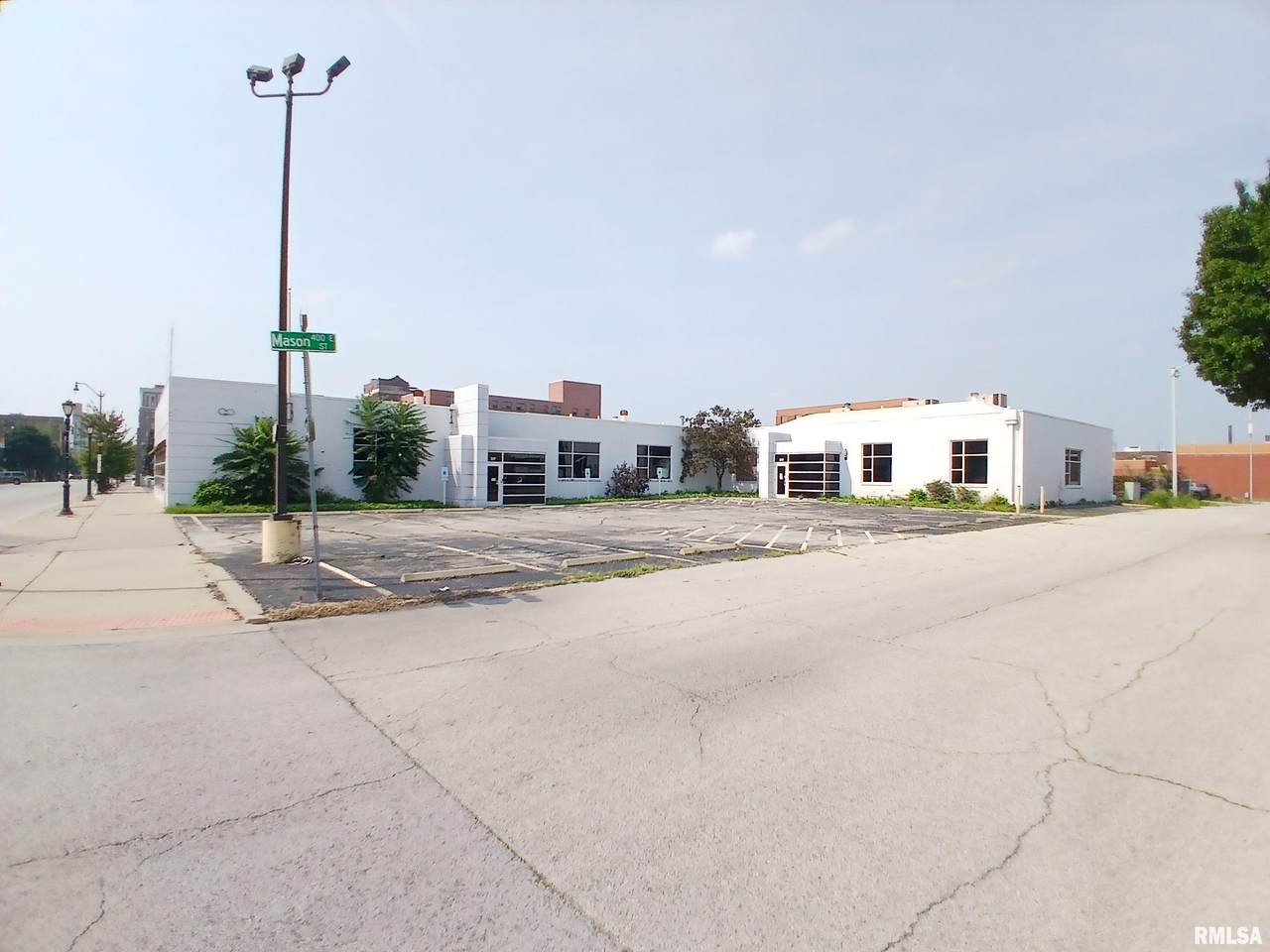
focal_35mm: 17
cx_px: 635
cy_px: 476
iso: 50
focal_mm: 1.4
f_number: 2.2
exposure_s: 1/1199
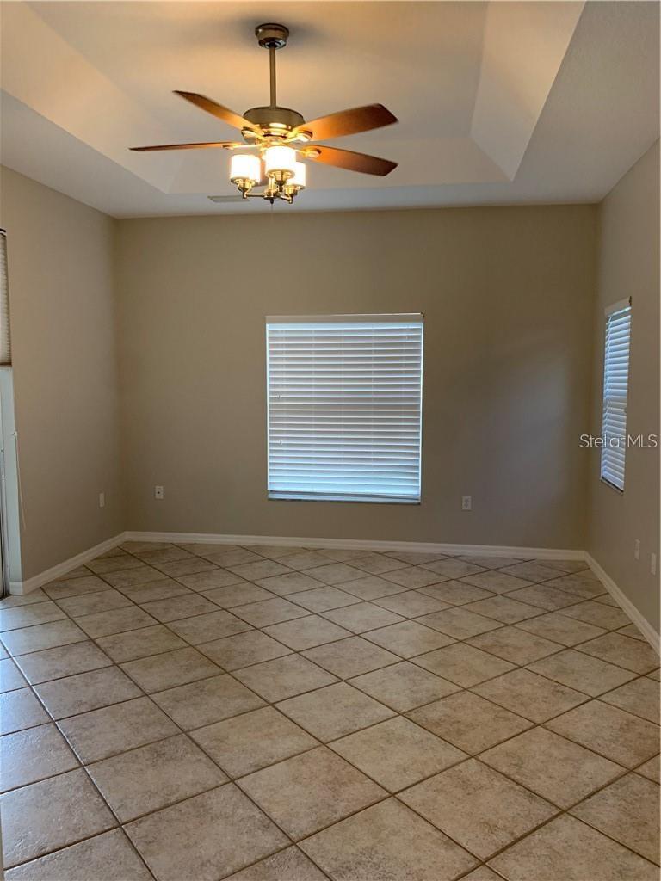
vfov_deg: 67.3
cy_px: 440
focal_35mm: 26
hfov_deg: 53.1
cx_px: 330
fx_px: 662
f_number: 1.8
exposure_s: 1/60
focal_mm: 4.25
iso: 160
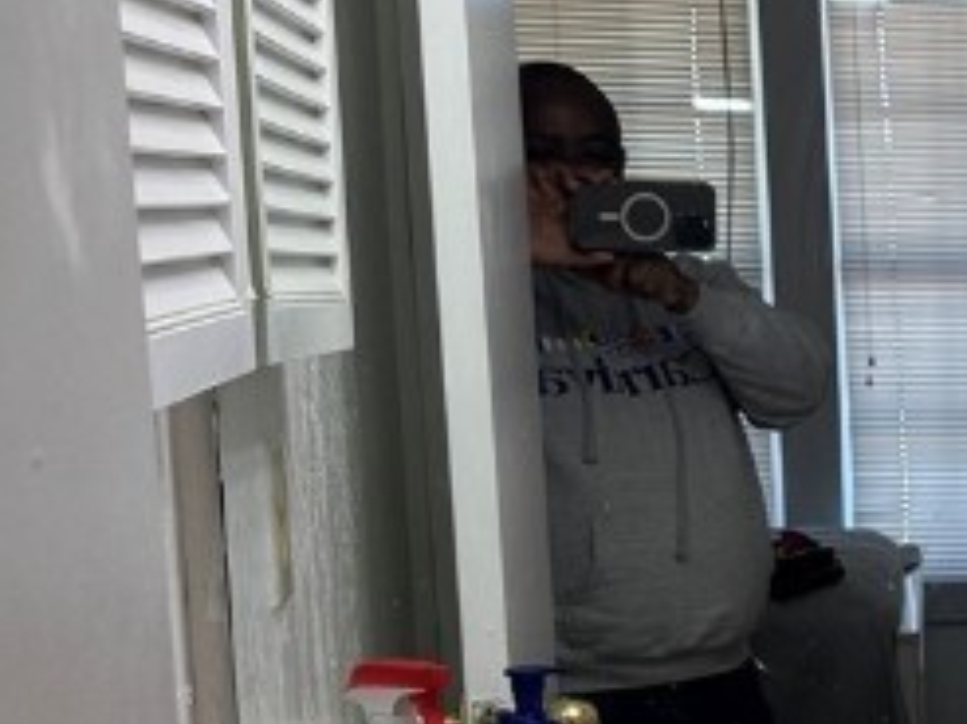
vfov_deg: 14.6
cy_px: 685
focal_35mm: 100
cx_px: 1557
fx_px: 2791
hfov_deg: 17.2
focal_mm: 6.76
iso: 125
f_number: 1.78
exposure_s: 1/120
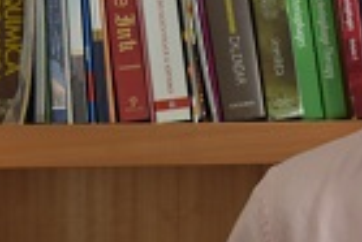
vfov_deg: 8.5
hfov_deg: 12.6
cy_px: 7
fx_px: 1616
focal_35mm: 161
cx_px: 361
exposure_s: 1/60
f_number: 4.5
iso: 400
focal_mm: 35
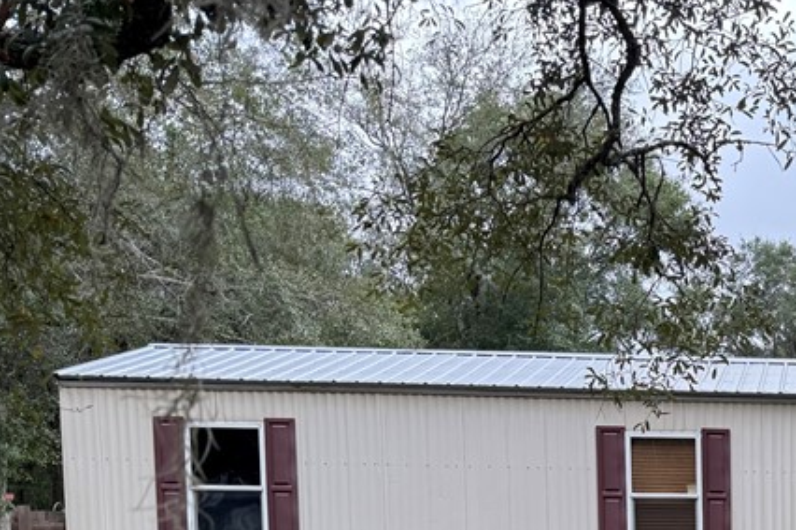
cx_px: 945
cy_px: 664
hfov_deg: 29.0
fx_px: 1327
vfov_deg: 20.8
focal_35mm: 60
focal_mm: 6.76
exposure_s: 1/868
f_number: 1.78
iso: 100
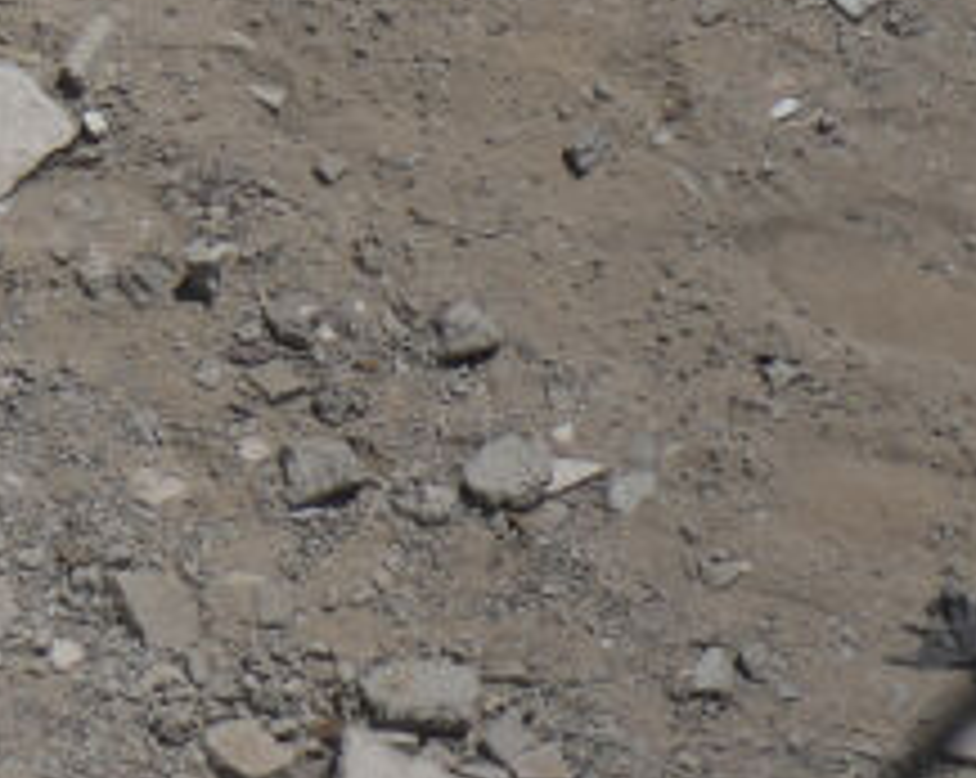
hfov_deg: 2.4
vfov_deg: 1.9
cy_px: -1279
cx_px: -2458
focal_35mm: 801
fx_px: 23106
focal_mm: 105
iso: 100
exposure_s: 1/3200
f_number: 4
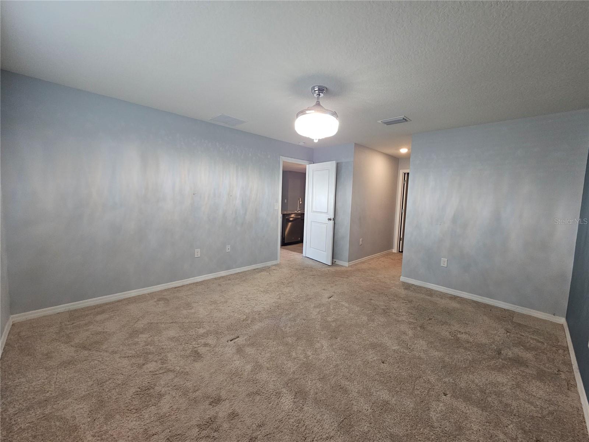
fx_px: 221
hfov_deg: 106.2
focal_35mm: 13
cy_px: 221
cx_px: 294
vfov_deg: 89.9
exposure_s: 1/60
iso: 125
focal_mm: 2.2
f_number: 2.2
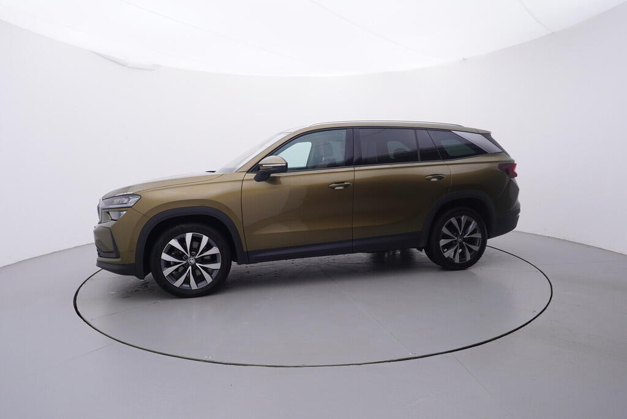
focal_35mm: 22
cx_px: 314
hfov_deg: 77.3
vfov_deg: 56.2
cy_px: 210
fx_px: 392
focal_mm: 15
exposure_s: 1/80
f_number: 5
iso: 200
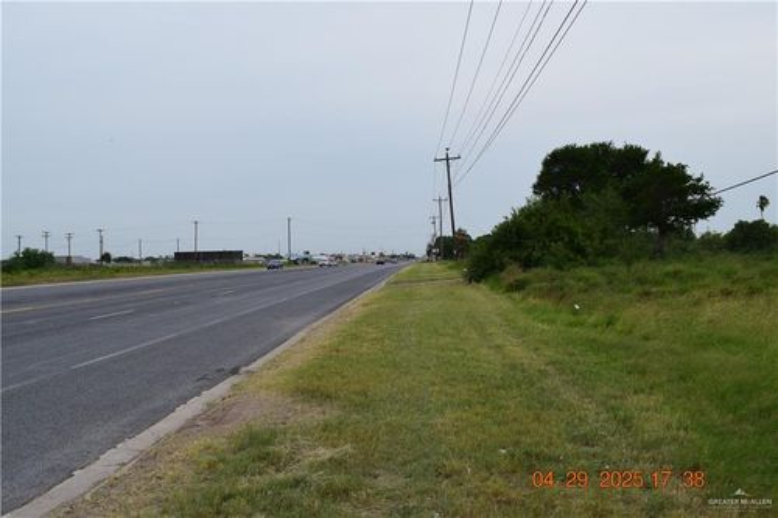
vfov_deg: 39.9
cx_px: 389
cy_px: 259
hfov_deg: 57.2
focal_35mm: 33
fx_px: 713
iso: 400
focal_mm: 22
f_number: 10
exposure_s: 1/250
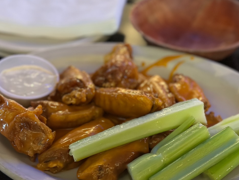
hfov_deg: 29.4
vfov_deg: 22.2
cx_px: 131
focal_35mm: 66
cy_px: 91
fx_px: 456
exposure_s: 1/30
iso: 800
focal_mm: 6.86
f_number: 1.78
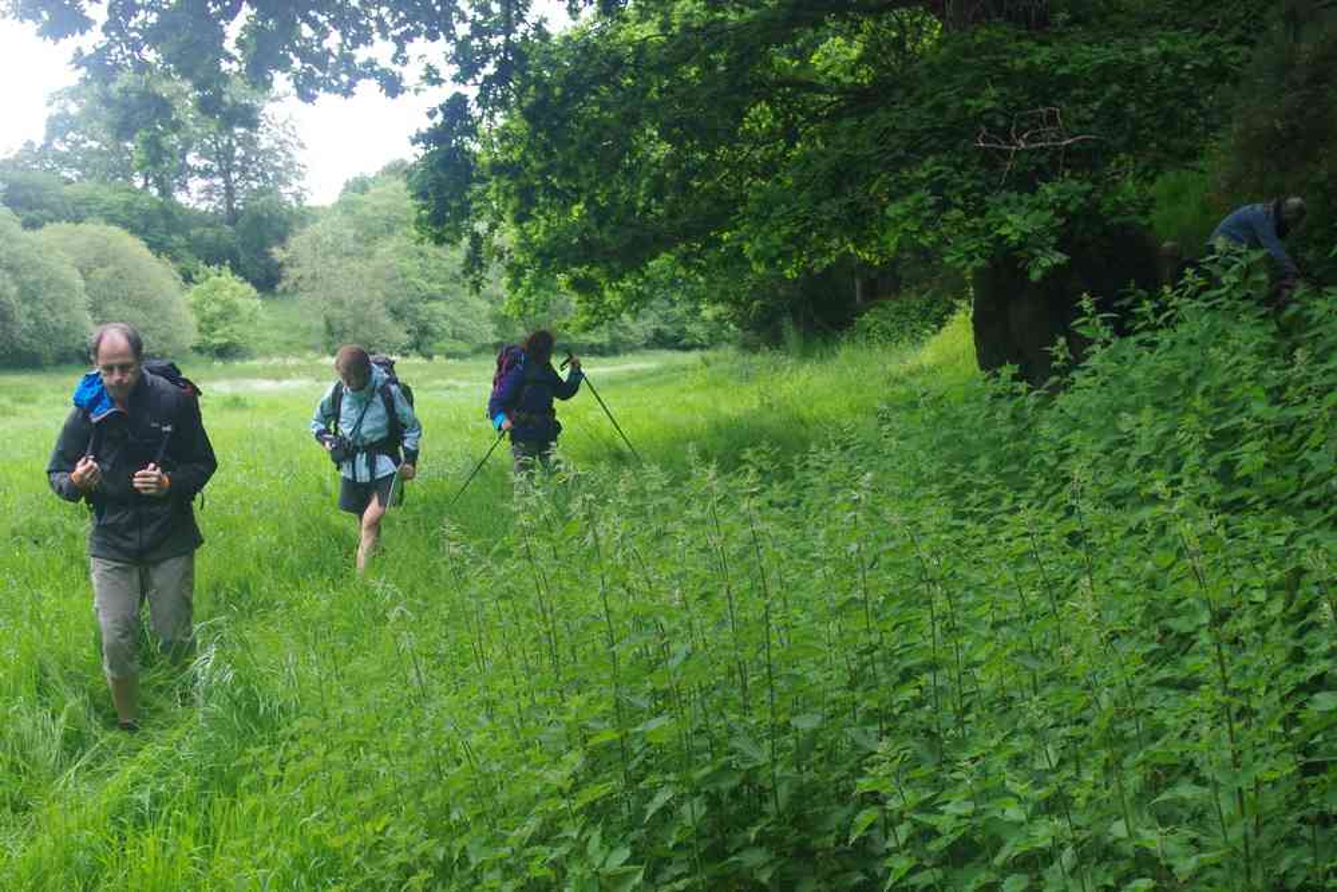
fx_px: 1448
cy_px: 446
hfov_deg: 49.6
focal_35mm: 39
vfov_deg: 34.2
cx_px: 668
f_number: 5.6
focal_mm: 26
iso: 800
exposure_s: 1/50
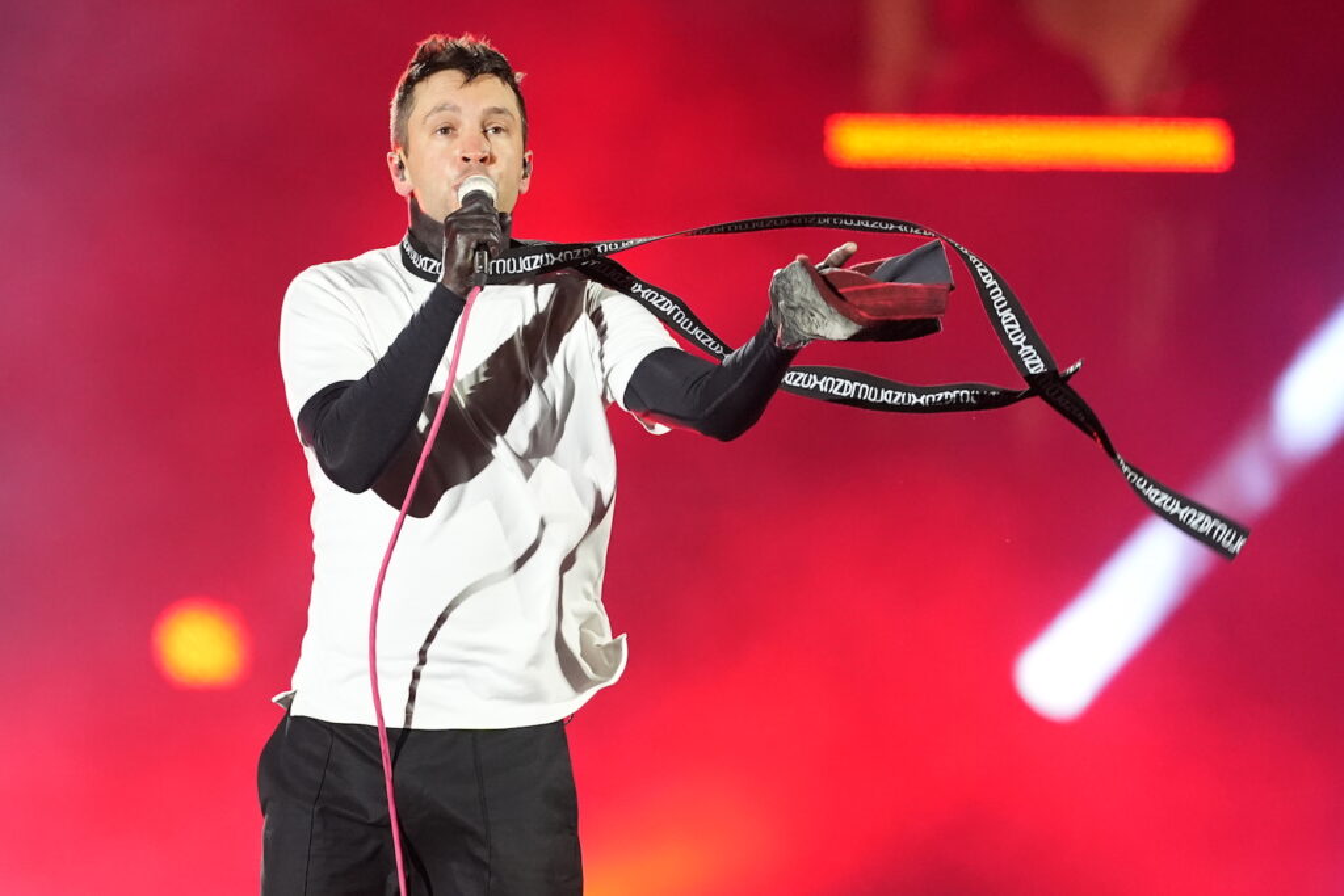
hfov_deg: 6.9
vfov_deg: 4.6
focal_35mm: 300
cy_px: 448
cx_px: 672
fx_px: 11201
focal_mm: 300
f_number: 3.2
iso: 4000
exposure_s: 1/1000
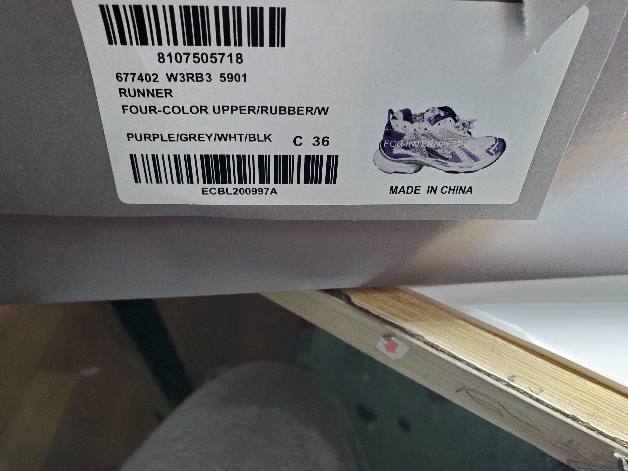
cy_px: 236
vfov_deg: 53.1
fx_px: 472
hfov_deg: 67.3
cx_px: 314
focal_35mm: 26
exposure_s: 1/50
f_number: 2.4
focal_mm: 4.3
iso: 250
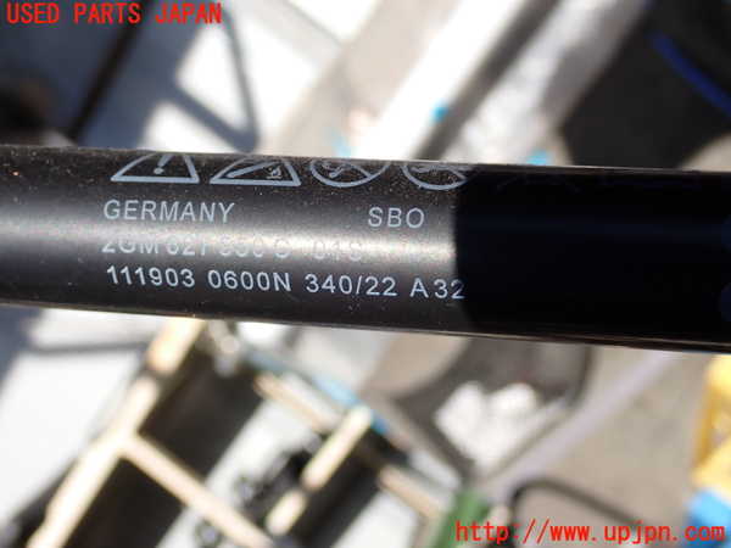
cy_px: 274
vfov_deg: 25.2
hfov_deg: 33.2
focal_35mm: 58
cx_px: 366
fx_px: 1225
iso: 100
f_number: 5
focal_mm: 10.35
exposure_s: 1/320
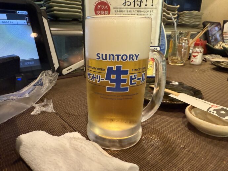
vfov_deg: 56.8
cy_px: 86
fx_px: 158
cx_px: 114
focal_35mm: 24
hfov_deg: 71.6
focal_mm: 2.22
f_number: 2.2
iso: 400
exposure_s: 1/60
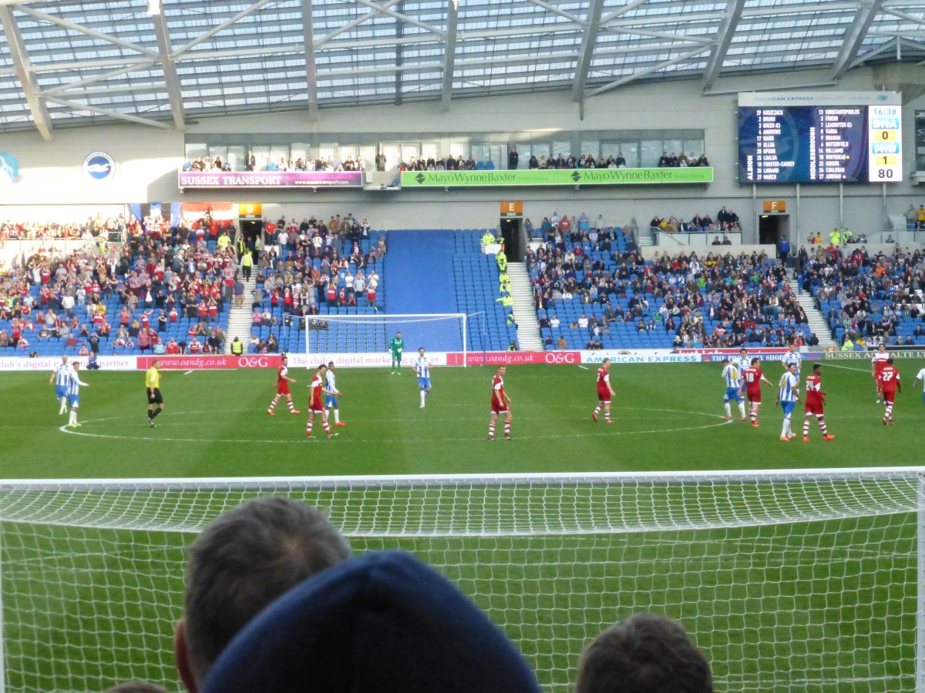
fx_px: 2726
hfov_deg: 19.3
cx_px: 462
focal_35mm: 102
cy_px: 346
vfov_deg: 14.5
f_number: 5.3
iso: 1600
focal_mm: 18.2
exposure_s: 1/1000
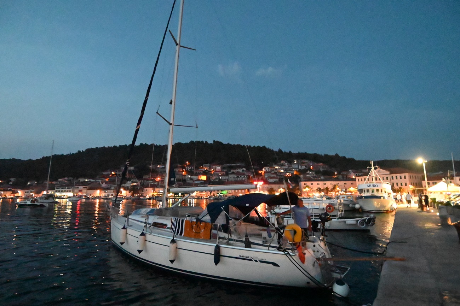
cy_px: 153
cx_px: 230
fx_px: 230
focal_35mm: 18
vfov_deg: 67.4
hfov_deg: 90.0
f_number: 4
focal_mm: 12
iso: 25600
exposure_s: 1/60
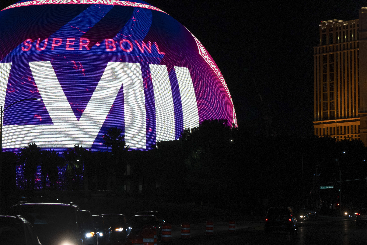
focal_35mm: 112
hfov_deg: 18.2
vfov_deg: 12.2
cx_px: 213
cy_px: 112
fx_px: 1142
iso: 640
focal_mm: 70
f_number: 8
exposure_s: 1/100
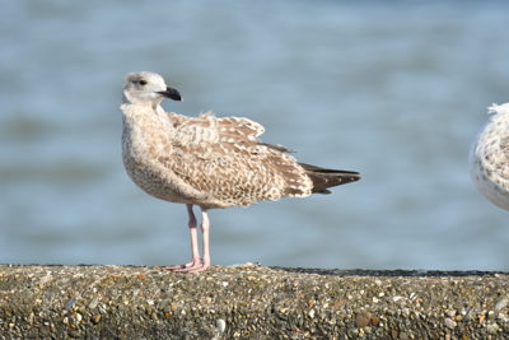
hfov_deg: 2.3
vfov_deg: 1.5
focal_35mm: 900
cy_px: 170
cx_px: 254
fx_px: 12729
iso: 200
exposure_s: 1/640
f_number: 6.3
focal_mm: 600
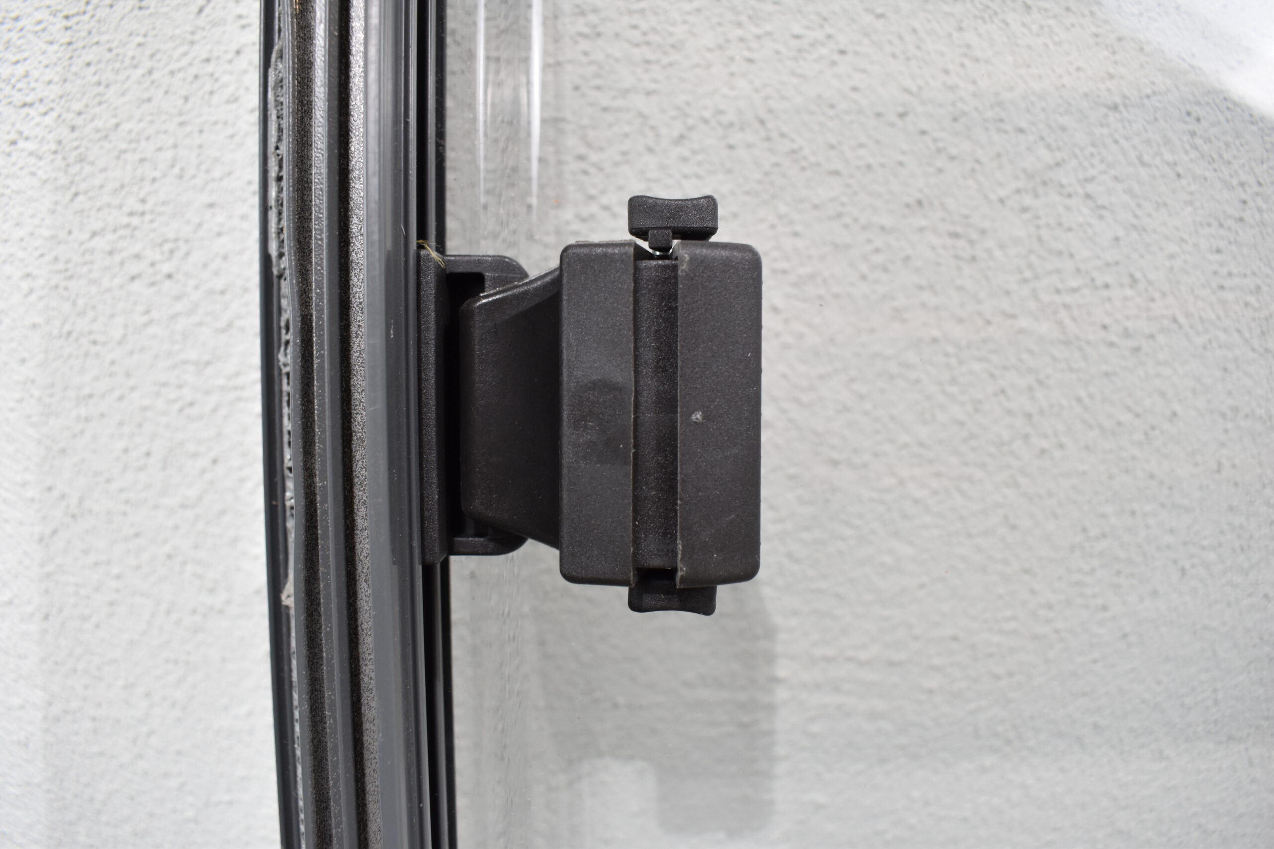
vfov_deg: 47.9
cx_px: 637
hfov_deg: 67.4
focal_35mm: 27
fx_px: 955
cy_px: 424
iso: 640
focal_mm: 18
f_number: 5.6
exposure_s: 1/60
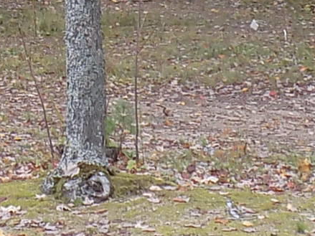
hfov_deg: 10.8
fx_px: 1601
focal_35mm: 176
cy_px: -115
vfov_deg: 8.3
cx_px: -167
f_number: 3.4
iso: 80
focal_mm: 6.1
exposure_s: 1/60
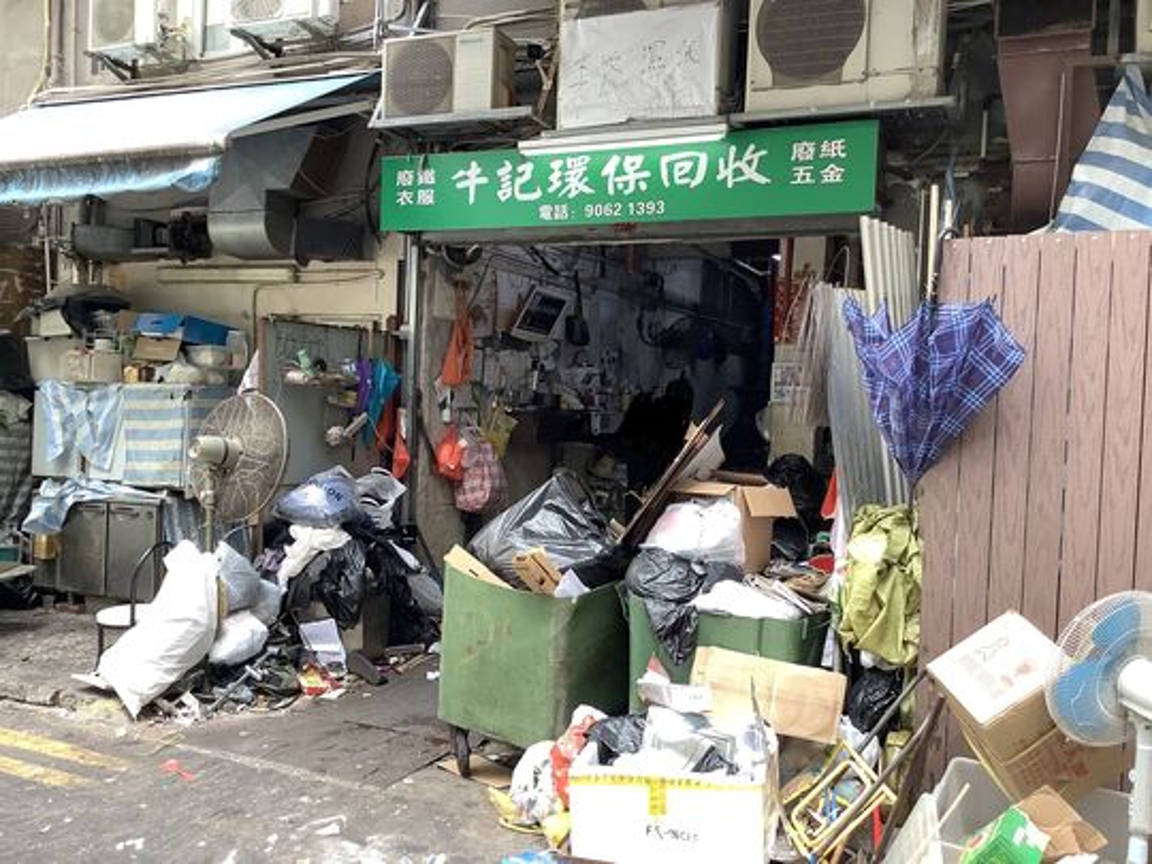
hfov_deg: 58.4
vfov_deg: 45.4
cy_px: 432
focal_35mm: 31
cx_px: 576
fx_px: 1032
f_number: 2.4
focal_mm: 3.3
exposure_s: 1/120
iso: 80
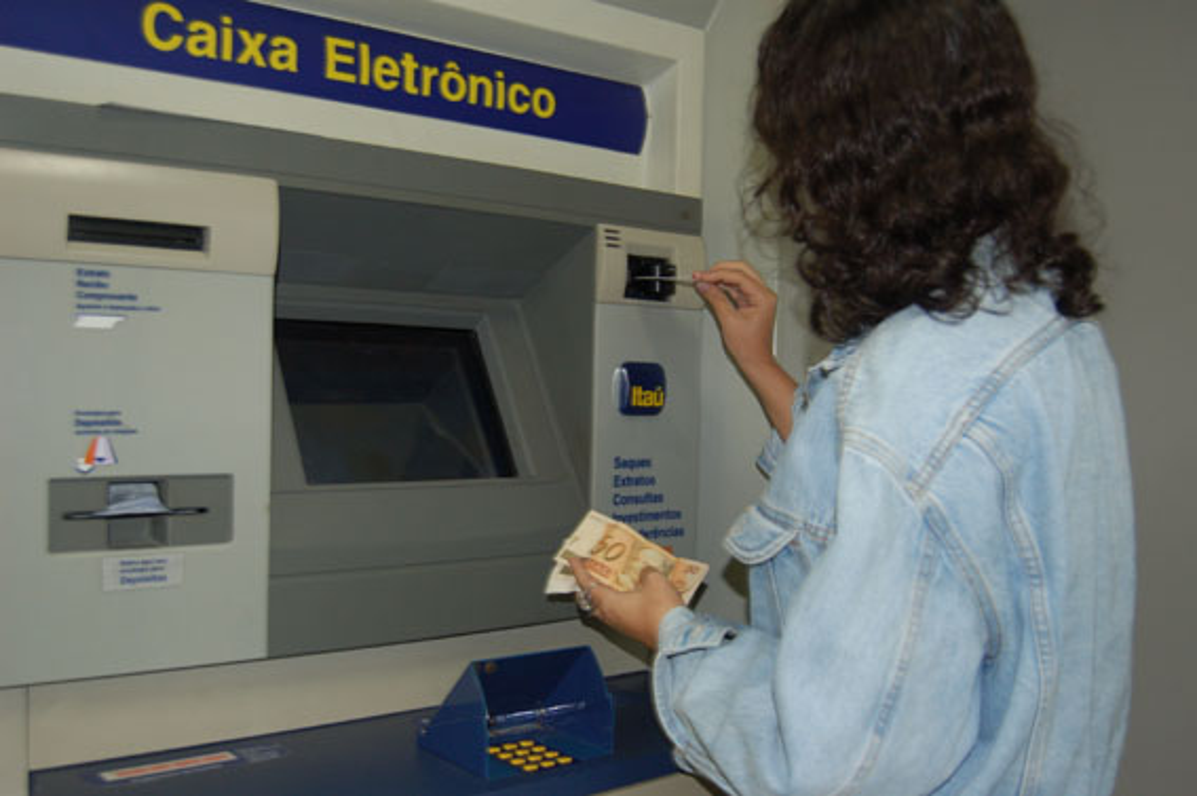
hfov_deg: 49.6
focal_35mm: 39
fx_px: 1296
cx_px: 598
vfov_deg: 34.1
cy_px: 398
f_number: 4
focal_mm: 26
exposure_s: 1/30
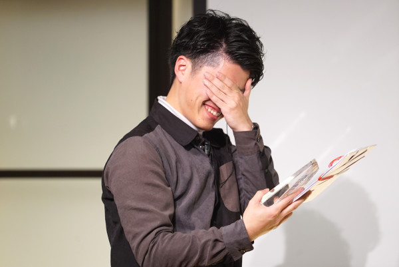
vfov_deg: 6.9
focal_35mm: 200
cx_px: 200
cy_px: 134
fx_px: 2218
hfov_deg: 10.3
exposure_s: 1/125
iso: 1600
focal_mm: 200
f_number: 4
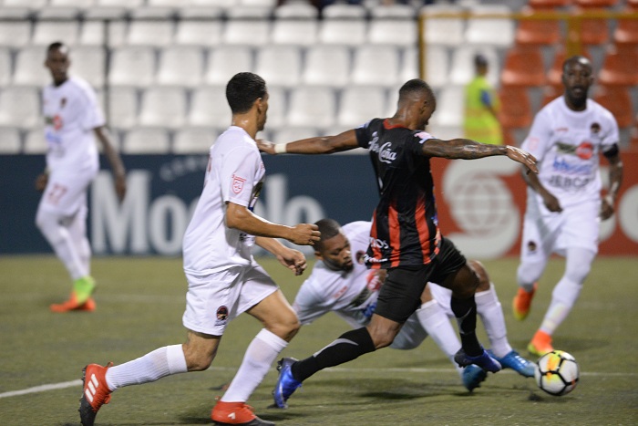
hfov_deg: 5.2
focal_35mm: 400
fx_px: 7090
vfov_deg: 3.4
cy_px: 213
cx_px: 319
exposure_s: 1/500
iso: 5000
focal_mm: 400
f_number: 4.5
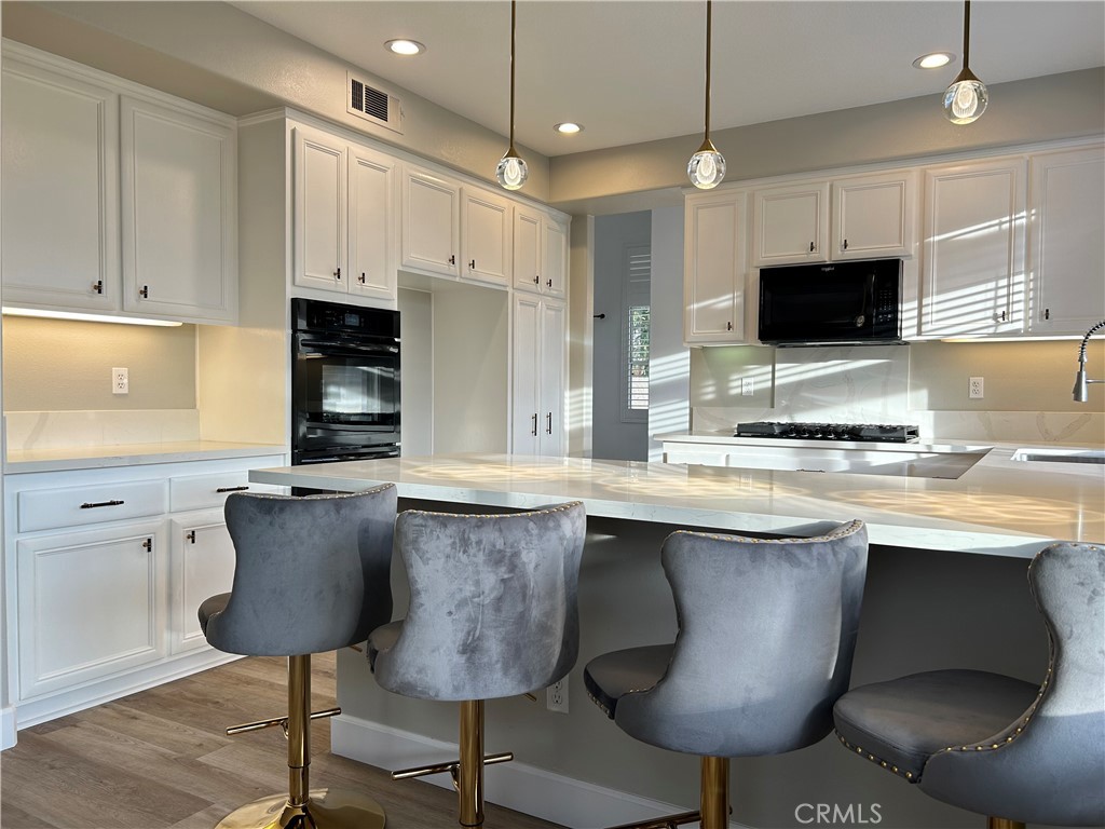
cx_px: 552
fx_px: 830
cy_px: 414
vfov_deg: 53.1
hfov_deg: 67.3
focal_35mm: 26
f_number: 1.5
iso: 50
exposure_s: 1/120
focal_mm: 5.7
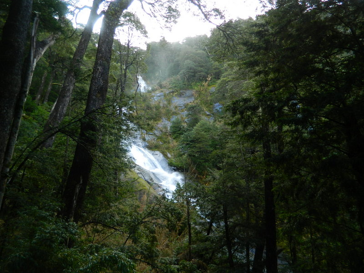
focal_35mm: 25
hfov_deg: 69.4
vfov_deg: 54.9
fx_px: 263
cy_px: 136
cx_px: 182
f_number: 3.1
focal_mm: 4.5
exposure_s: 1/50
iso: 80
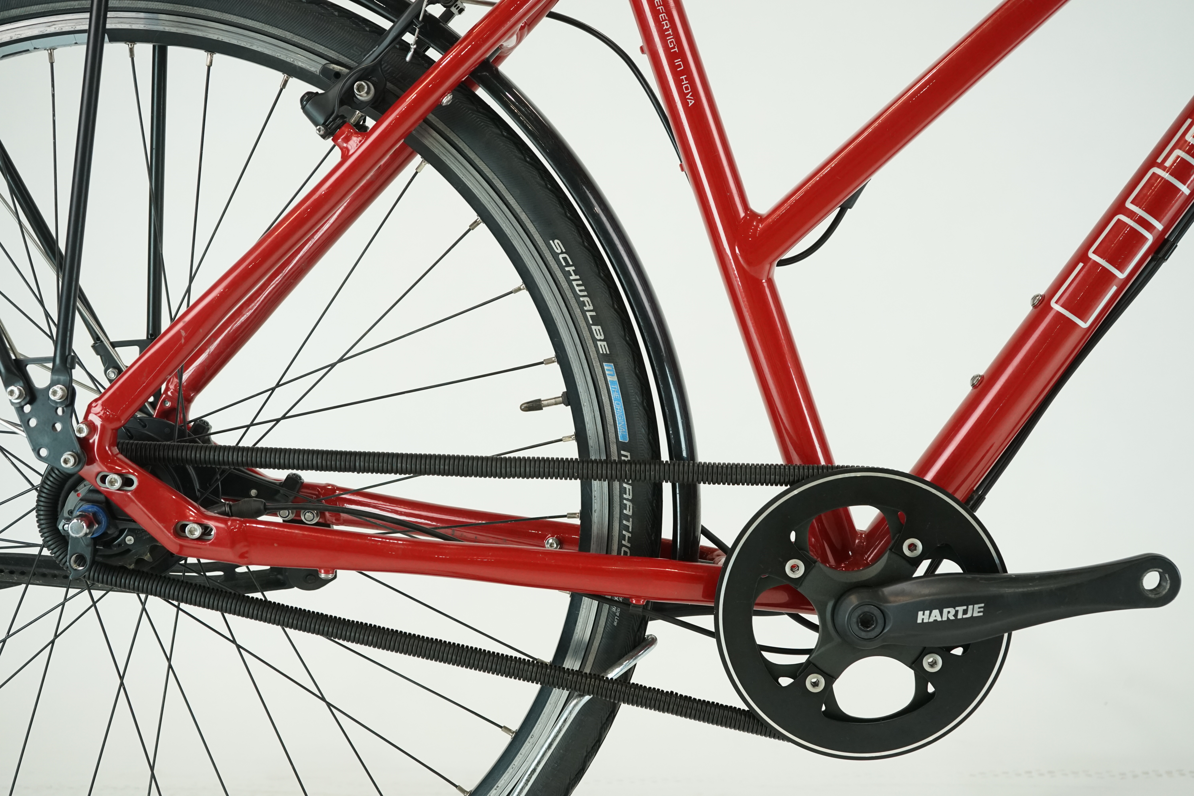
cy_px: 398
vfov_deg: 29.2
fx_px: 1526
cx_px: 597
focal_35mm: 46
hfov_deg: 42.7
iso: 1600
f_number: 6.3
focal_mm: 46
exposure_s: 1/200
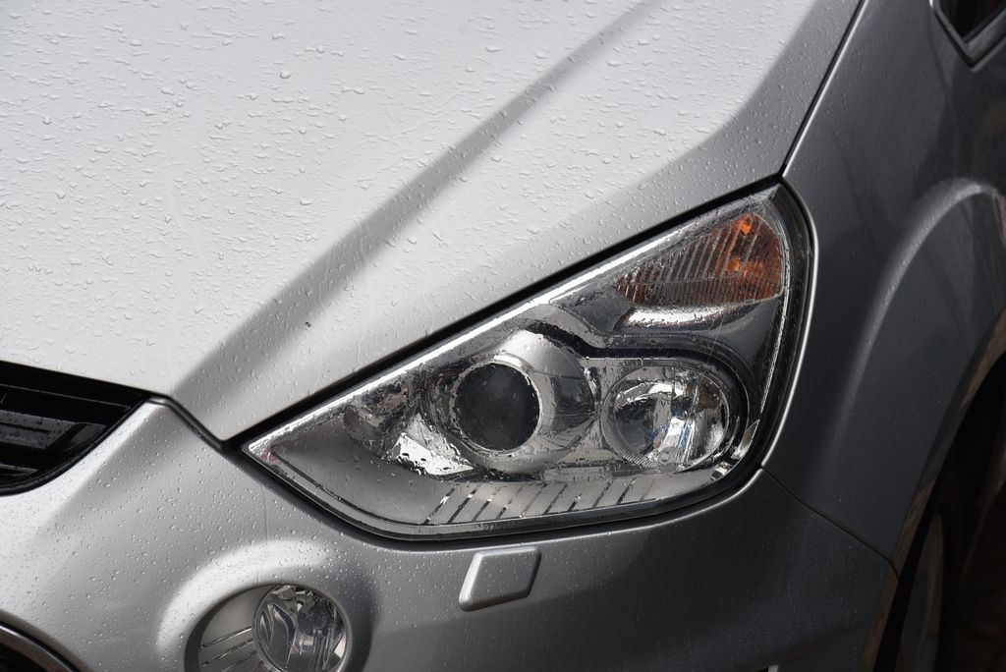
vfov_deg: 11.4
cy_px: 336
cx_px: 503
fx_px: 3355
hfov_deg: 17.1
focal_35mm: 120
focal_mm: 120
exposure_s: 1/250
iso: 500
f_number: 8
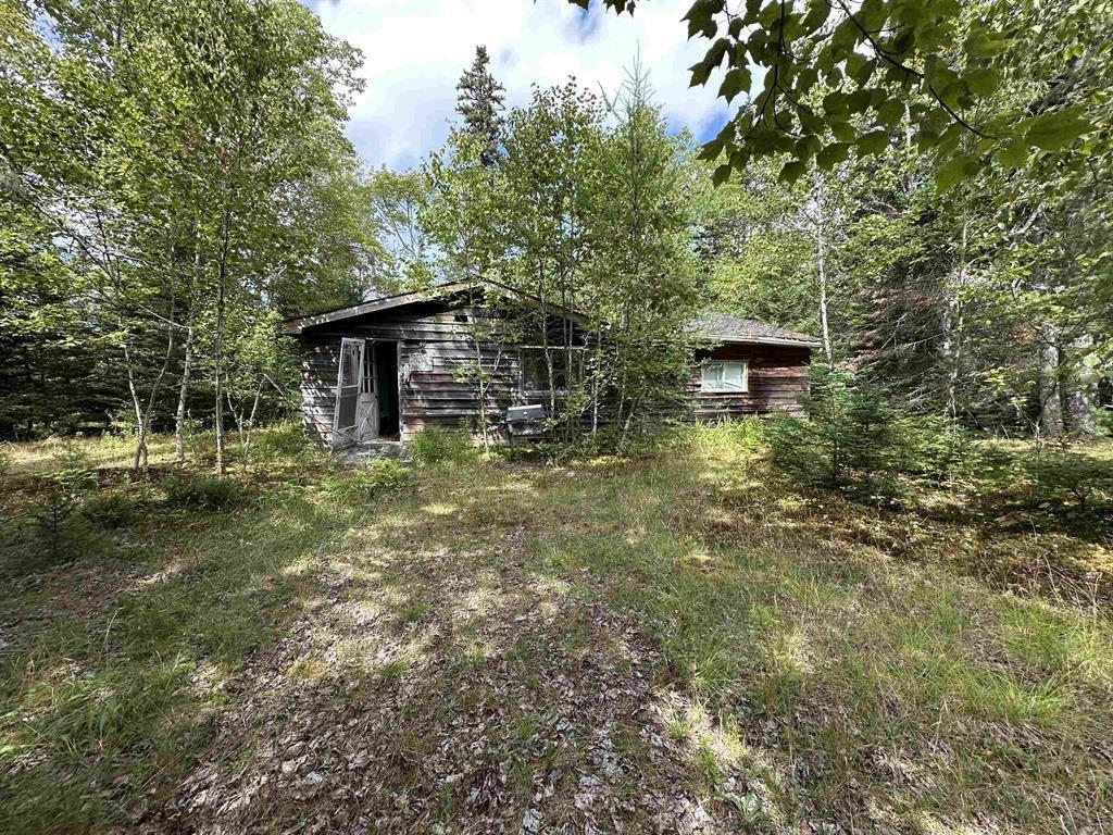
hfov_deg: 102.1
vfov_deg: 85.7
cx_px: 556
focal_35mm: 14
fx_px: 450
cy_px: 418
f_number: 2.2
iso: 40
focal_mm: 2.22
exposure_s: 1/298
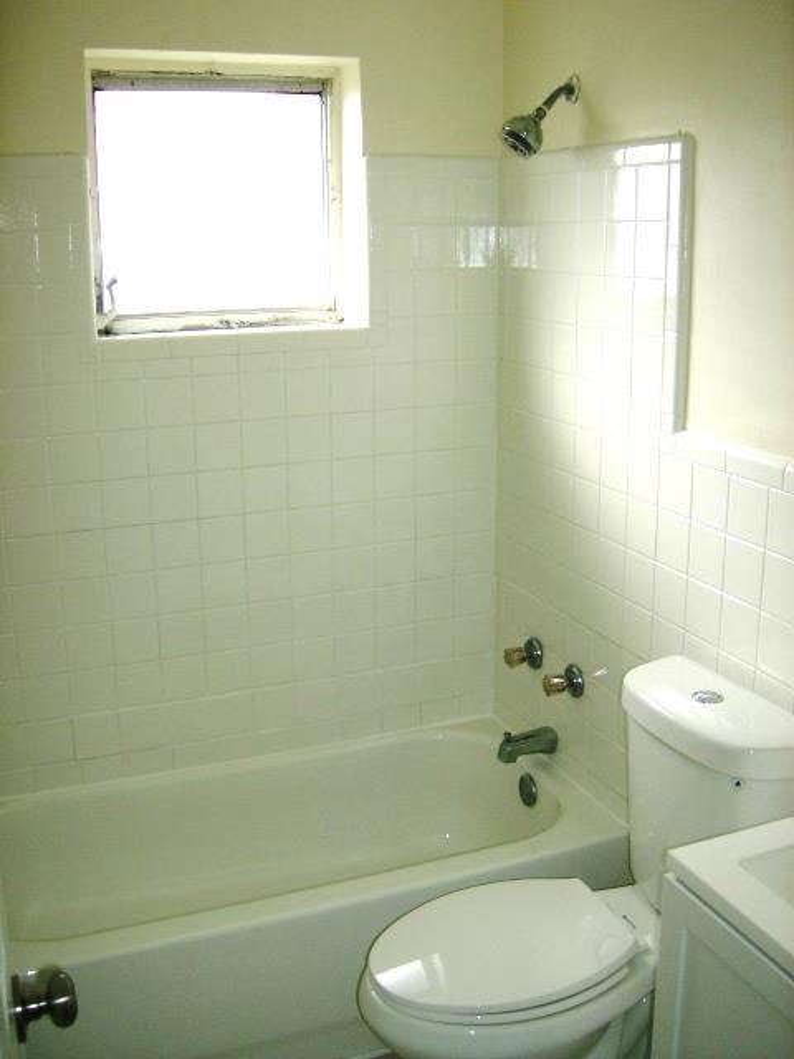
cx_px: 397
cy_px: 530
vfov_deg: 51.4
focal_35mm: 36
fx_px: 1101
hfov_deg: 39.7
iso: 101
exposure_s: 1/64
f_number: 2.8
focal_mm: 6
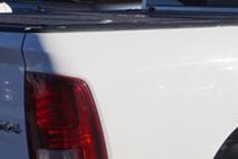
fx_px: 701
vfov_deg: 12.9
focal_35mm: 106
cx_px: 226
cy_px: 130
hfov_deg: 18.8
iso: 100
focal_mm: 20
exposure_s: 1/200
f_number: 11
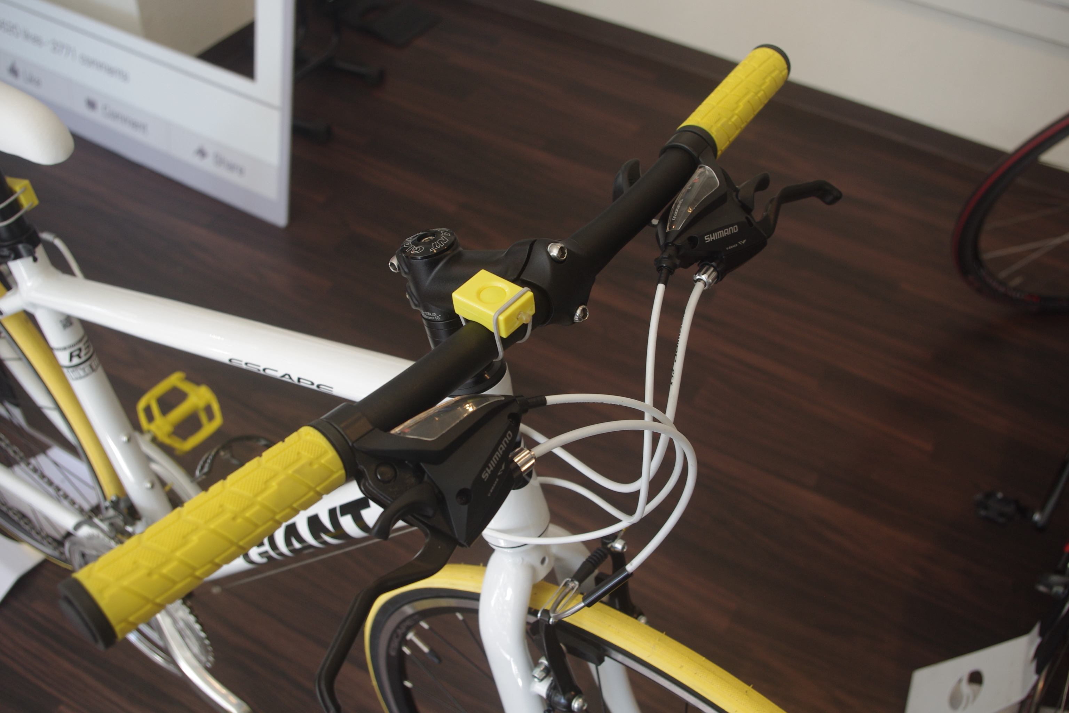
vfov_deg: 38.9
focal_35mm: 34
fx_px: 1010
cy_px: 356
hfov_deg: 55.8
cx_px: 534
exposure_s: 1/60
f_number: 5
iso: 400
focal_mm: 23.13
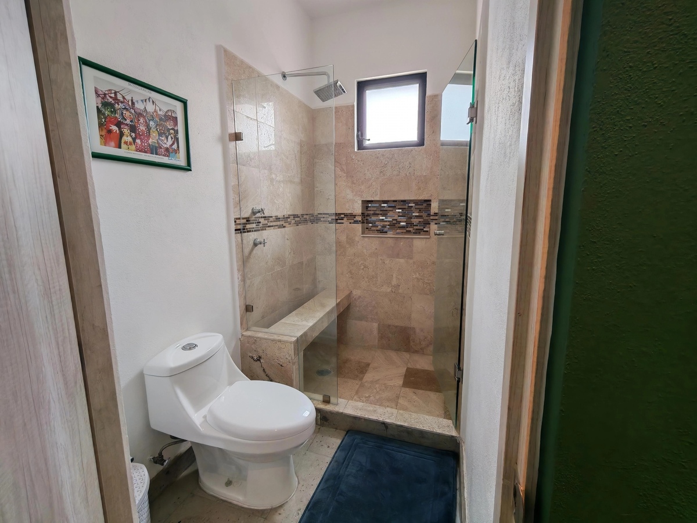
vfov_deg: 78.1
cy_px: 262
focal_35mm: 16
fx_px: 322
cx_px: 348
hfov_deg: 94.5
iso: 100
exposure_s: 1/33
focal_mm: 1.96
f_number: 2.2
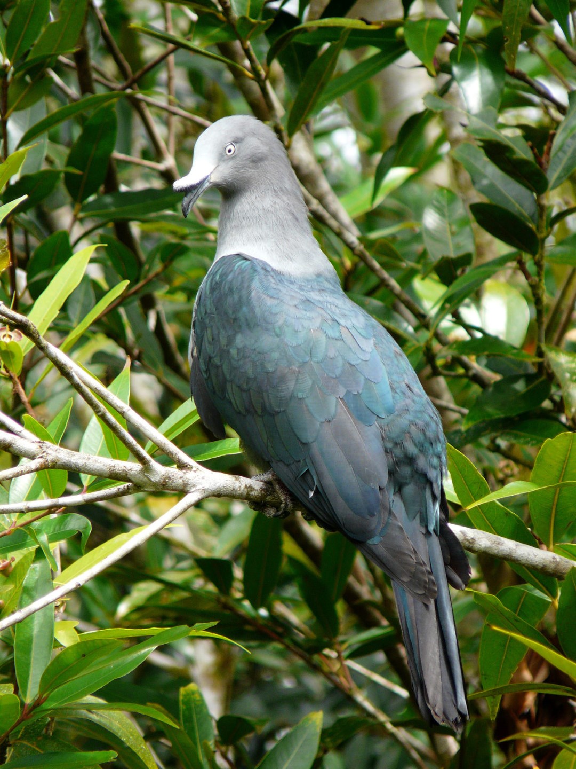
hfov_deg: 3.0
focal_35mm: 504
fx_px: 11182
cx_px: 288
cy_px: 384
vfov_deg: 3.9
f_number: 4.2
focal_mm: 82.8
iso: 100
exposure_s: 1/200
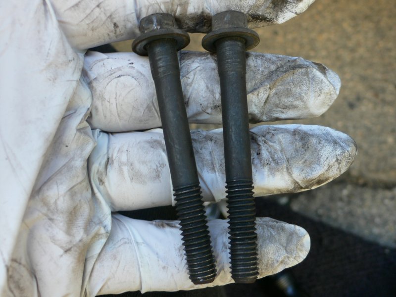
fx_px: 389
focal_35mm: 34
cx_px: 198
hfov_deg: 54.0
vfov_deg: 41.8
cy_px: 148
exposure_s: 1/40
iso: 80
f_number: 2.8
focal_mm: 6.3
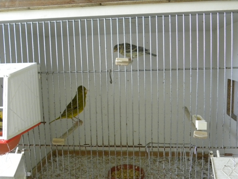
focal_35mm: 37
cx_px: 119
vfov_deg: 38.7
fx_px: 254
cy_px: 90
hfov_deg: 50.1
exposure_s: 1/58.1
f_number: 3.2
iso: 400
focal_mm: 6.6
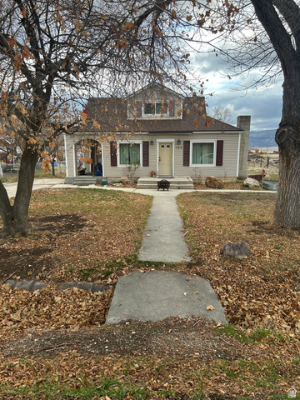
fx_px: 300
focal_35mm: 26
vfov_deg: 67.3
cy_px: 200
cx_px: 150
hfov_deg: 53.1
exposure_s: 1/408
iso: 50
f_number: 1.5
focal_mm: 5.7
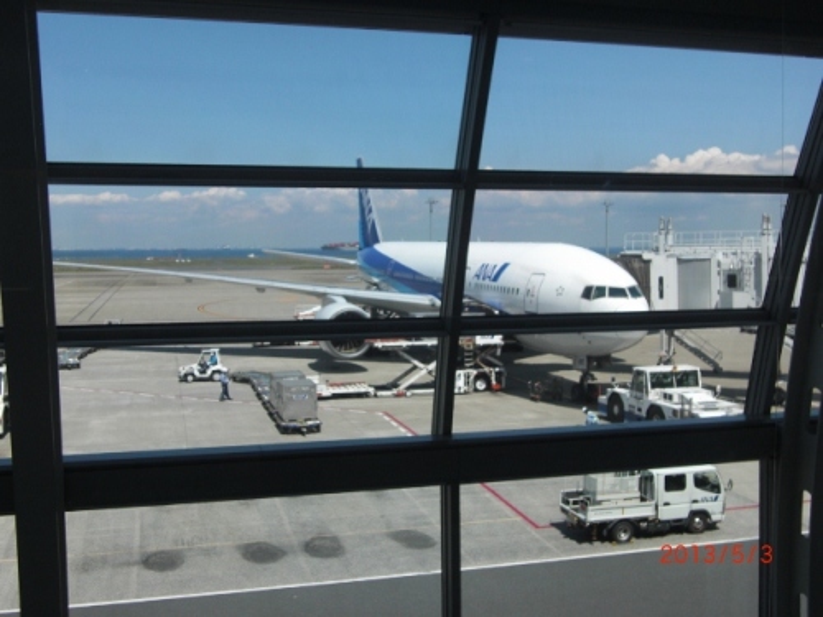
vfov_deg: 36.8
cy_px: 308
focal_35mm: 39
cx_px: 412
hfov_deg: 47.9
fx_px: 927
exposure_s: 1/800
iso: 50
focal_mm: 6.9
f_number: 3
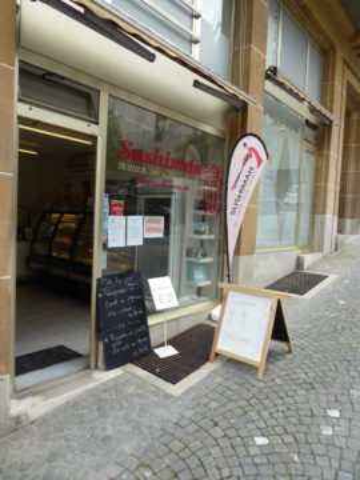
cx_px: 180
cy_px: 240
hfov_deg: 56.8
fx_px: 333
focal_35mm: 24
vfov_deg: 71.6
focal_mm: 4.3
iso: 80
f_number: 3.3
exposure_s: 1/200
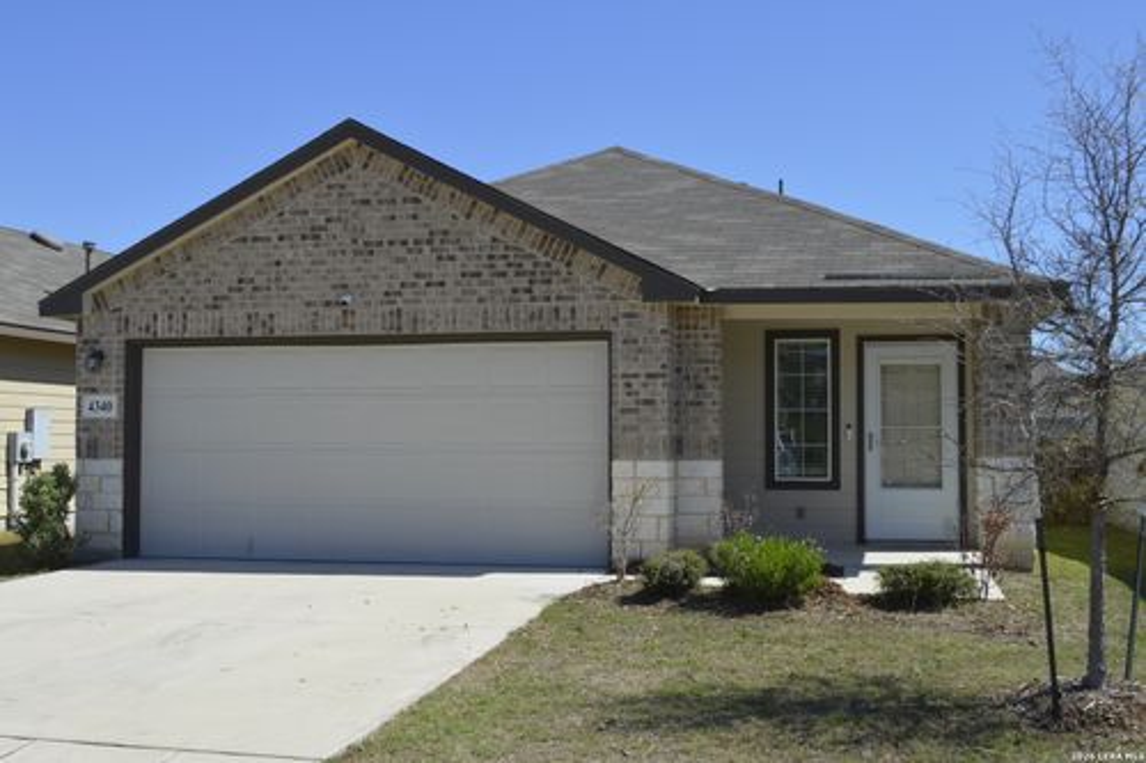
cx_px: 573
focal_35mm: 42
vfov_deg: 31.9
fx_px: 1336
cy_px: 382
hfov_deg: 46.4
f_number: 8
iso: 100
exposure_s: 1/250
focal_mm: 28
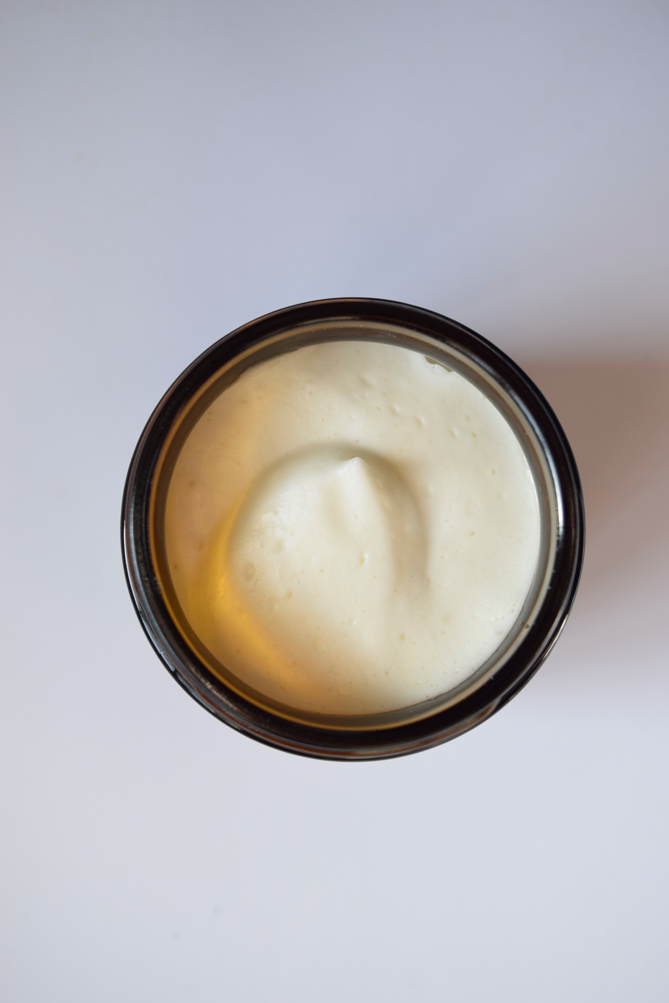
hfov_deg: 31.9
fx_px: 1171
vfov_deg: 46.4
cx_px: 334
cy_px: 502
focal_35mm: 42
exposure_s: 1/160
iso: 400
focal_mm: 28
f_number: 5.6
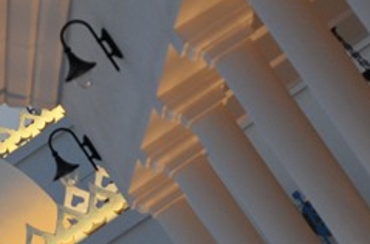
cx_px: 118
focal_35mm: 352
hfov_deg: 5.9
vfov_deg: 3.9
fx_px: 3608
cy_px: 228
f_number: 2.8
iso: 560
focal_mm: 70
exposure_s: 1/180
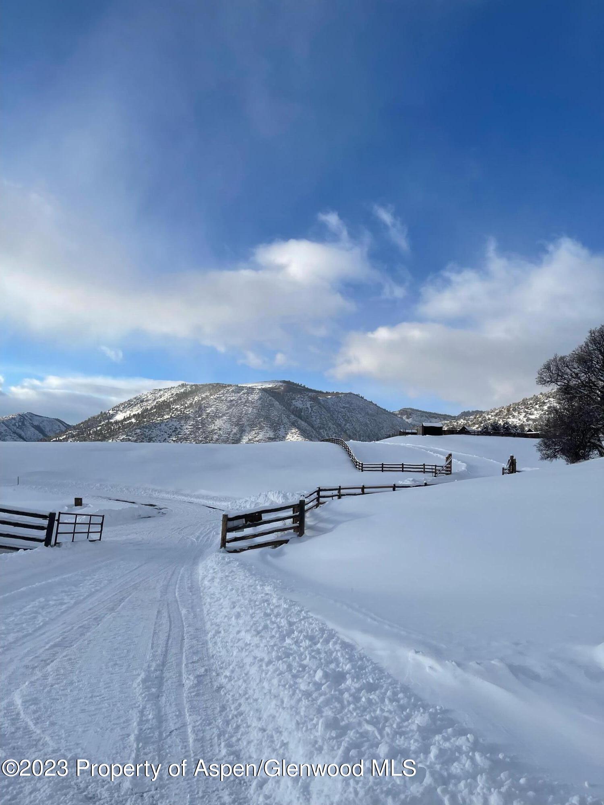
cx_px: 302
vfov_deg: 67.3
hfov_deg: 53.1
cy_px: 402
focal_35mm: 26
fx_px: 605
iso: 32
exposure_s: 1/3559
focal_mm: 5.1
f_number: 1.6
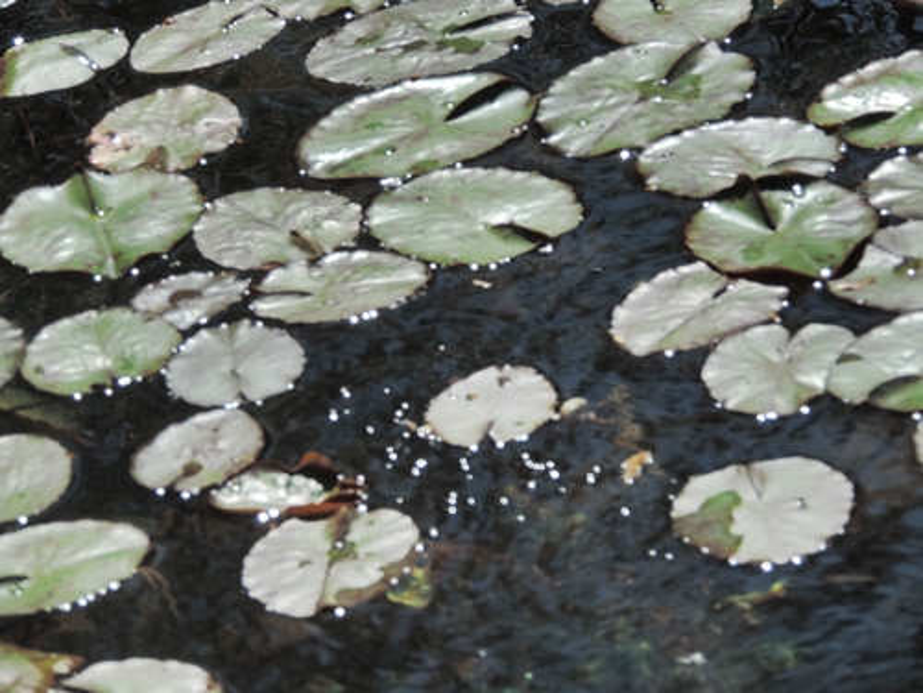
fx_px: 7333
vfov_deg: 5.4
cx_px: 462
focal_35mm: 275
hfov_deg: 7.2
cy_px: 346
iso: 100
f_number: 4.7
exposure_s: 1/1000
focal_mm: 49
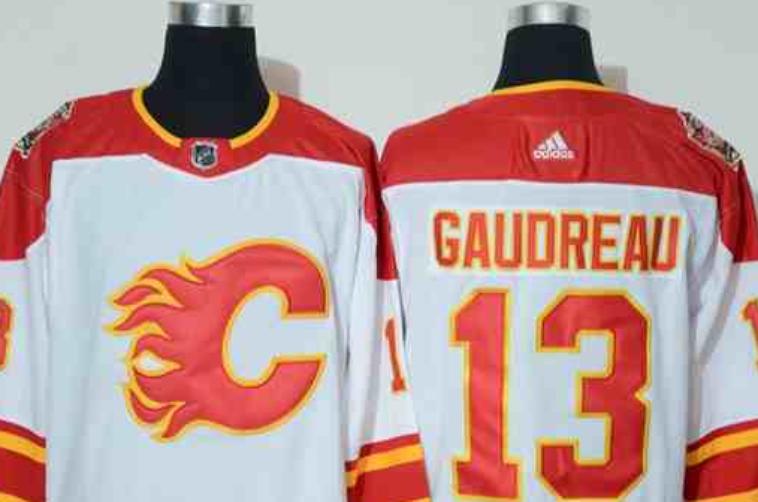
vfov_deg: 9.6
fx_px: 2984
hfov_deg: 14.5
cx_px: 389
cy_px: 366
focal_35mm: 142
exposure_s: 1/10
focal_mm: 60
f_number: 5
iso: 4000
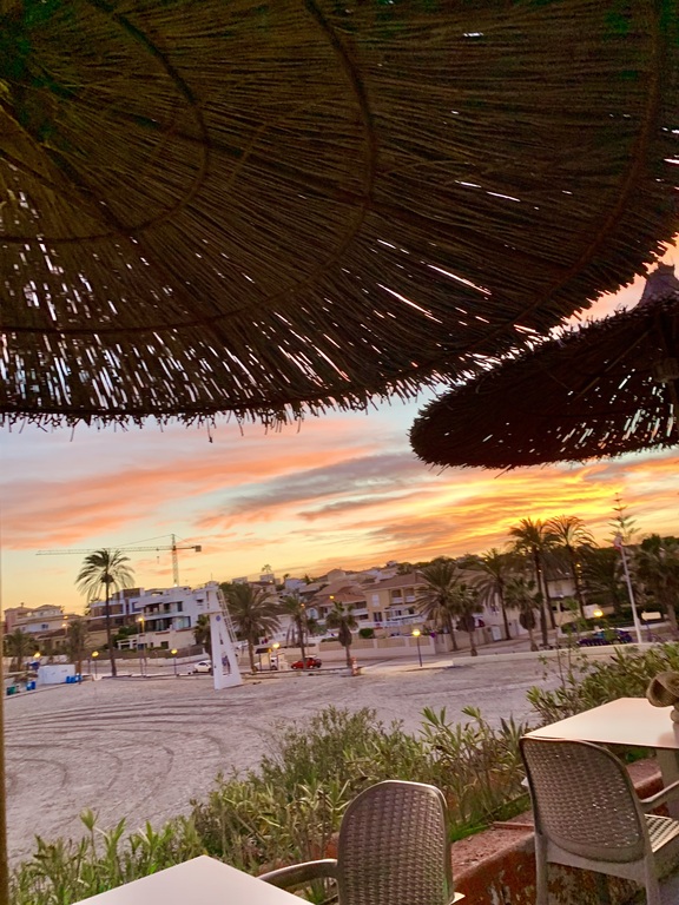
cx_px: 340
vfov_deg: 67.3
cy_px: 452
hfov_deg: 53.1
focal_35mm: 26
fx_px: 680
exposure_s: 1/108
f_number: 1.8
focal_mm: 4.25
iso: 100
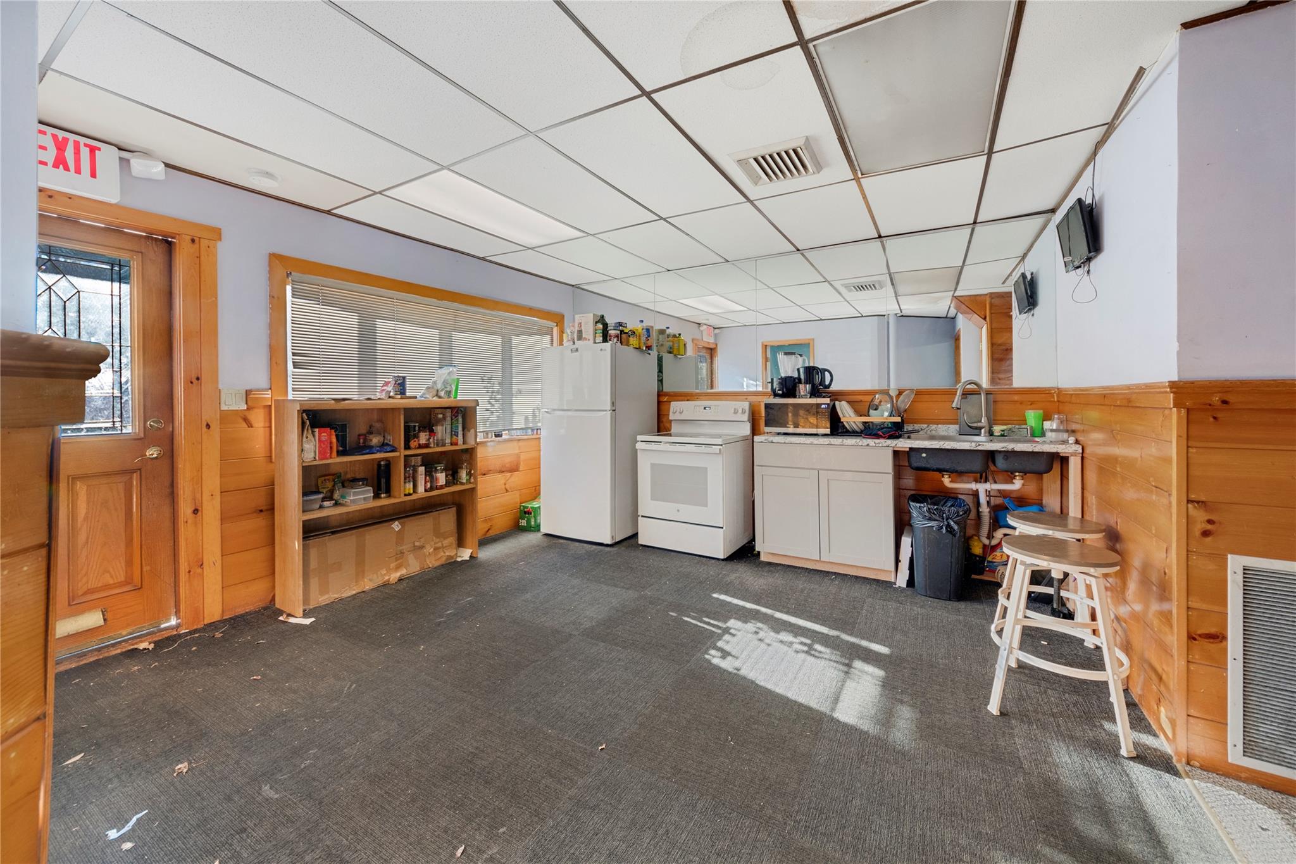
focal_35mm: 12
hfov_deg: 112.6
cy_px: 432
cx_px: 648
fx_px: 432
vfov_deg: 90.0
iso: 400
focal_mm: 8
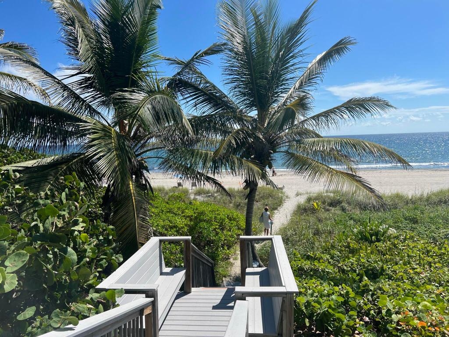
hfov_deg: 67.3
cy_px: 168
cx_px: 224
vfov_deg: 53.1
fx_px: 337
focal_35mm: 26
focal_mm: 5.7
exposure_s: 1/5587
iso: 50
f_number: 1.5
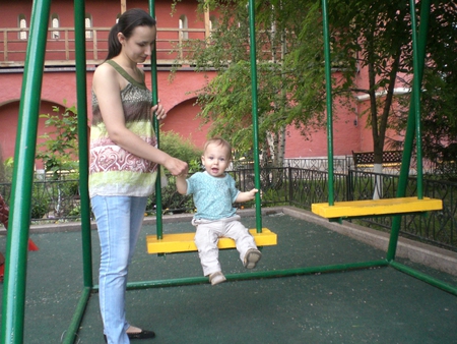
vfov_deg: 37.8
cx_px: 228
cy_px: 172
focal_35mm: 38
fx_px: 502
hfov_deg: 49.0
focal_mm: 6.3
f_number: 3.1
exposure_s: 1/80
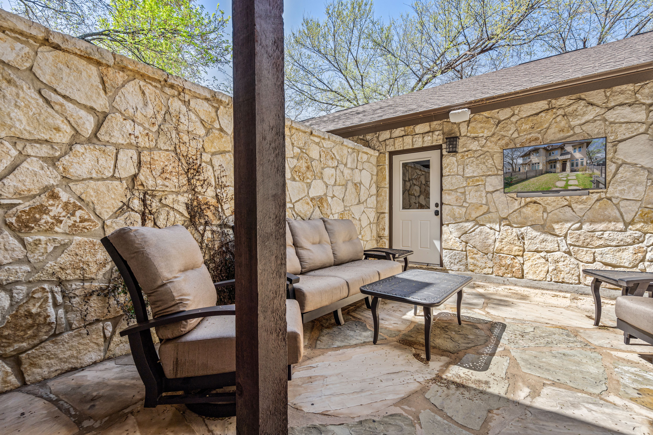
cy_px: 218
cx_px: 326
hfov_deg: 96.7
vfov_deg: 73.7
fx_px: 290
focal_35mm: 16
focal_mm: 16
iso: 400
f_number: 8
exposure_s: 1/125
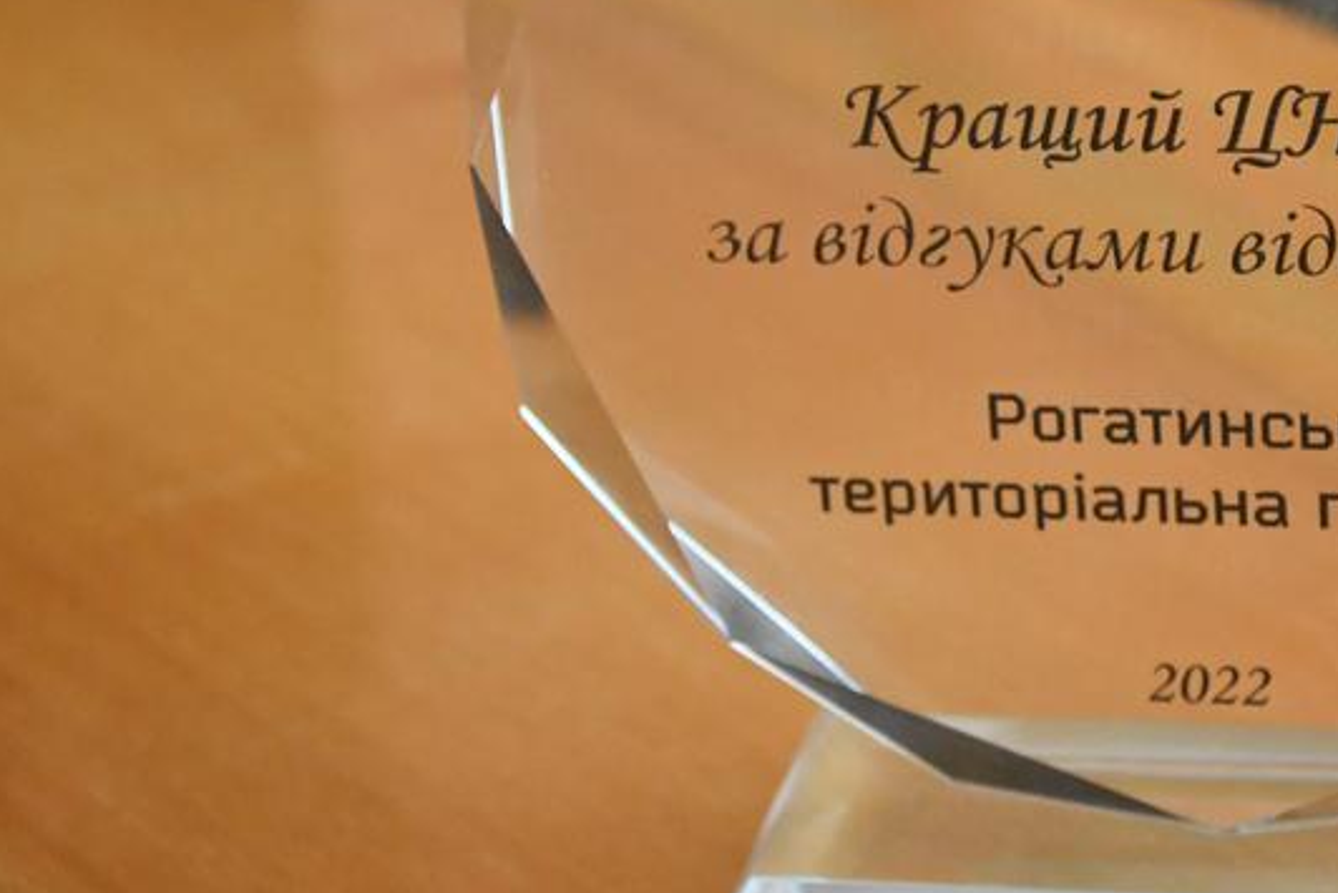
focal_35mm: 129
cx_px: 1034
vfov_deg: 10.6
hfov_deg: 15.8
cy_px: 303
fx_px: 4796
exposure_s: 1/125
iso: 3200
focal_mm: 45
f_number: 4.8
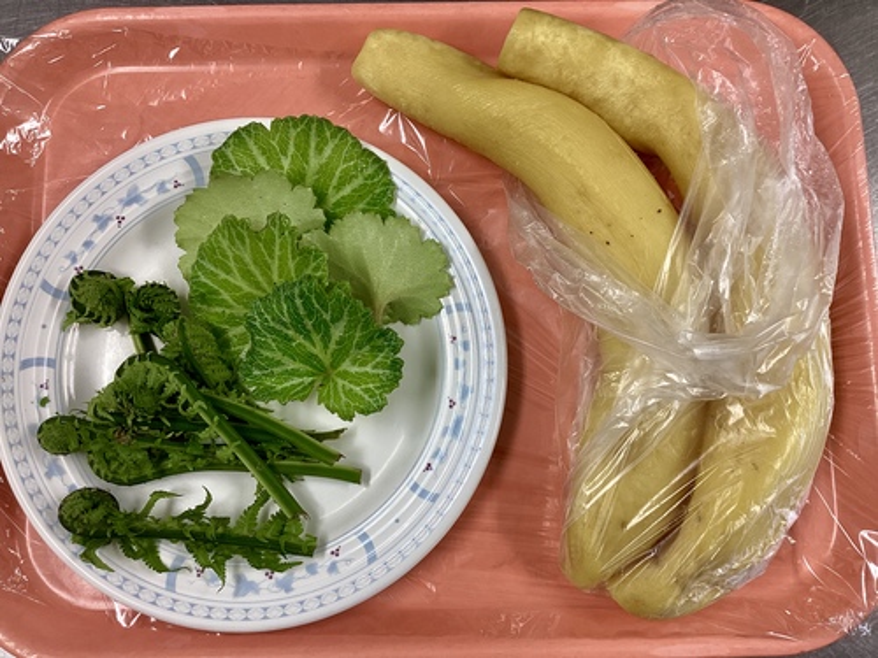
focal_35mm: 31
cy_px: 329
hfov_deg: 58.4
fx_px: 786
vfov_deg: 45.4
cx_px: 439
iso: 64
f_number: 2.4
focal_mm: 3.3
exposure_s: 1/60
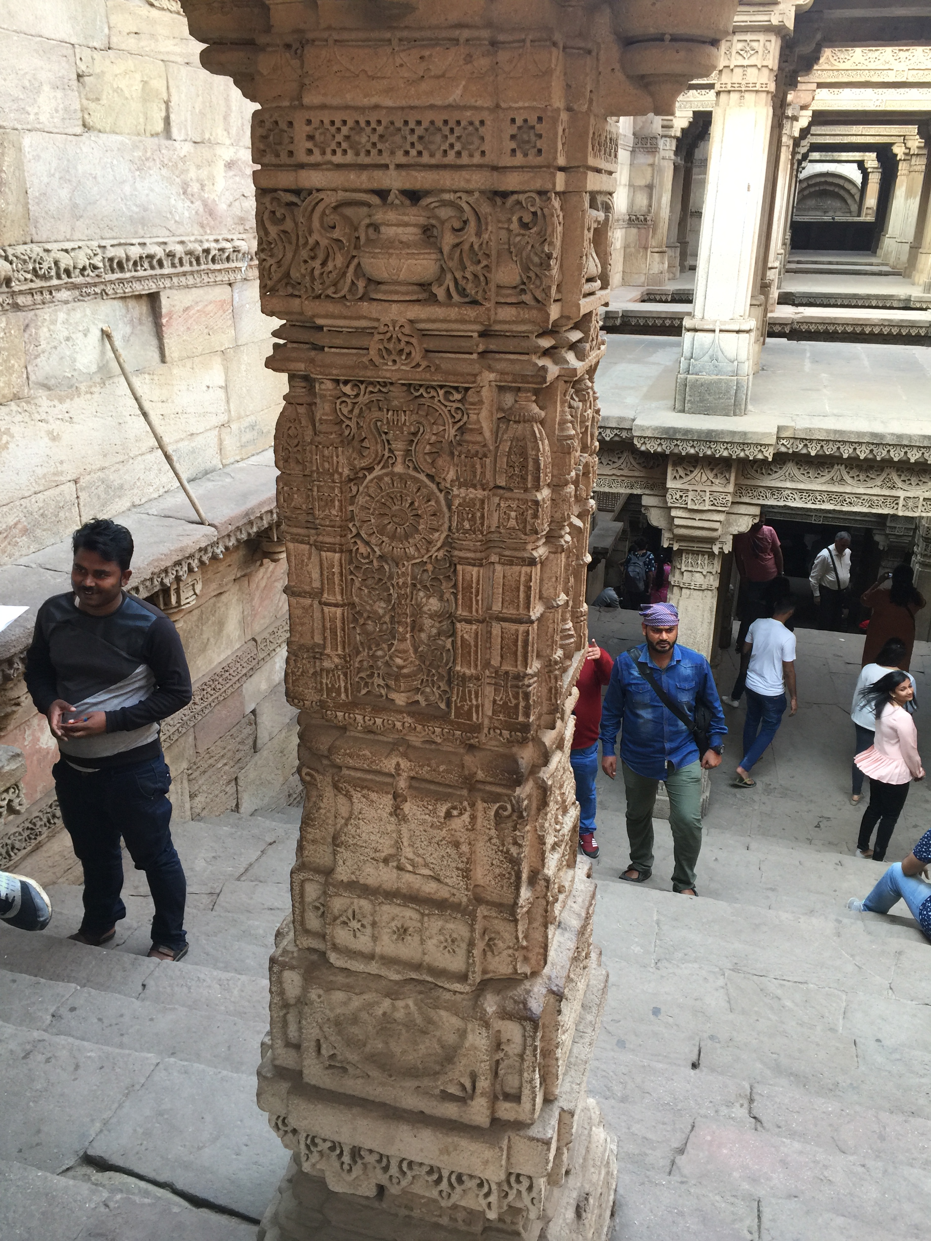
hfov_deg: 48.2
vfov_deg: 61.7
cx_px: 466
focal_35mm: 29
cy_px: 620
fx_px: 1040
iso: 32
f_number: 2.2
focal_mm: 4.15
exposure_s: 1/33
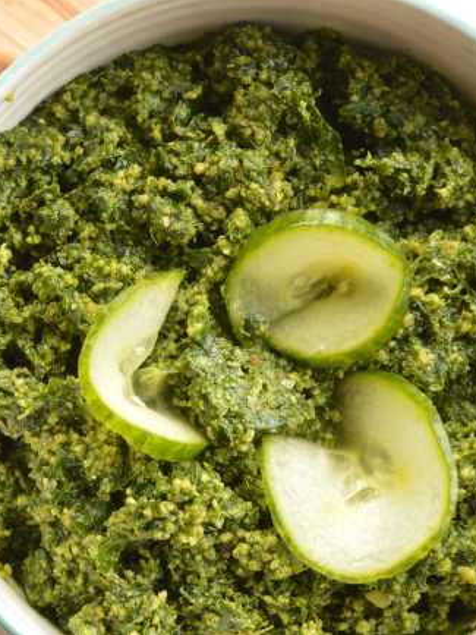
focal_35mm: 83
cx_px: 168
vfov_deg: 23.6
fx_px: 1521
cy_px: 317
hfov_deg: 17.8
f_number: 4.8
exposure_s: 1/80
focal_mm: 38
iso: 400
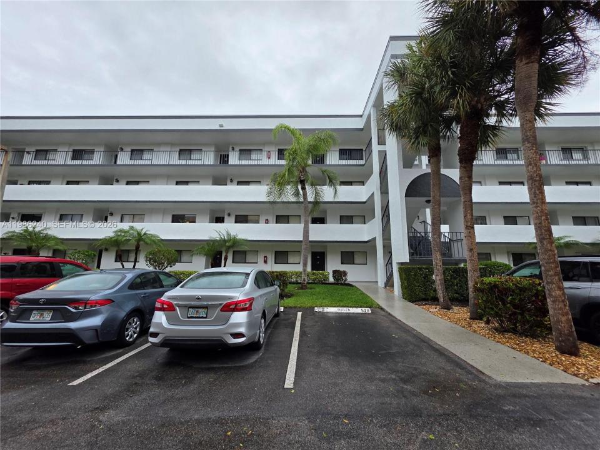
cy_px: 225
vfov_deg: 89.9
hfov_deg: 106.2
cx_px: 300
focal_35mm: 13
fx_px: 225
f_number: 1.9
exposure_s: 1/458
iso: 40
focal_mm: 2.2
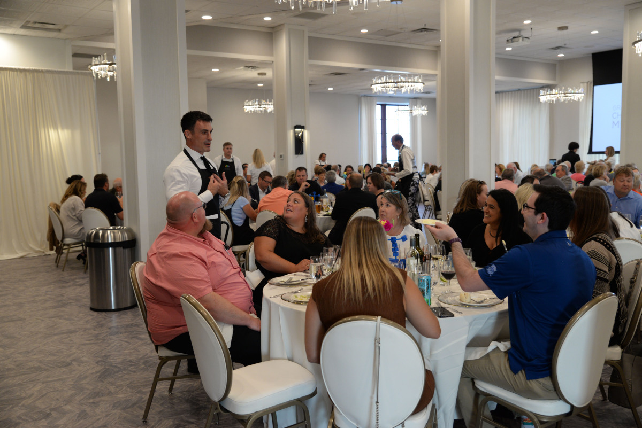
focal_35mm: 36
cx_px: 321
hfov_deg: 53.1
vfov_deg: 36.9
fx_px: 642
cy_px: 214
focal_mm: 36
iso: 1250
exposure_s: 1/160
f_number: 5
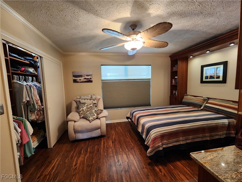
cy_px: 91
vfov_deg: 89.9
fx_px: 91
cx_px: 121
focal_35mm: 13
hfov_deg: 106.2
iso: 320
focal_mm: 2.2
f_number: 2.2
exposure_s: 1/40
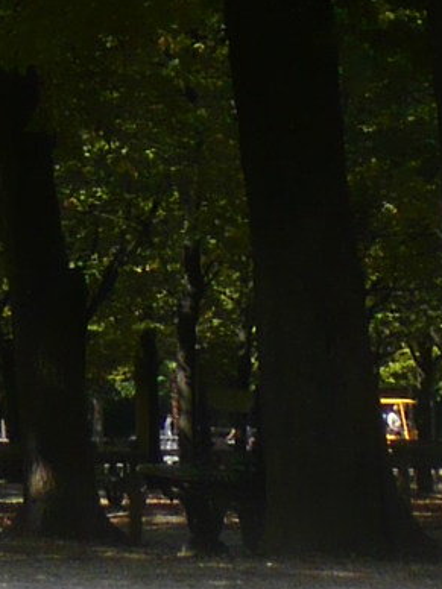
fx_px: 5056
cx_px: -507
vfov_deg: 6.2
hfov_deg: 4.9
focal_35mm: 297
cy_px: -1035
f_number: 4.2
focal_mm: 7.8
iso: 100
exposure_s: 1/500
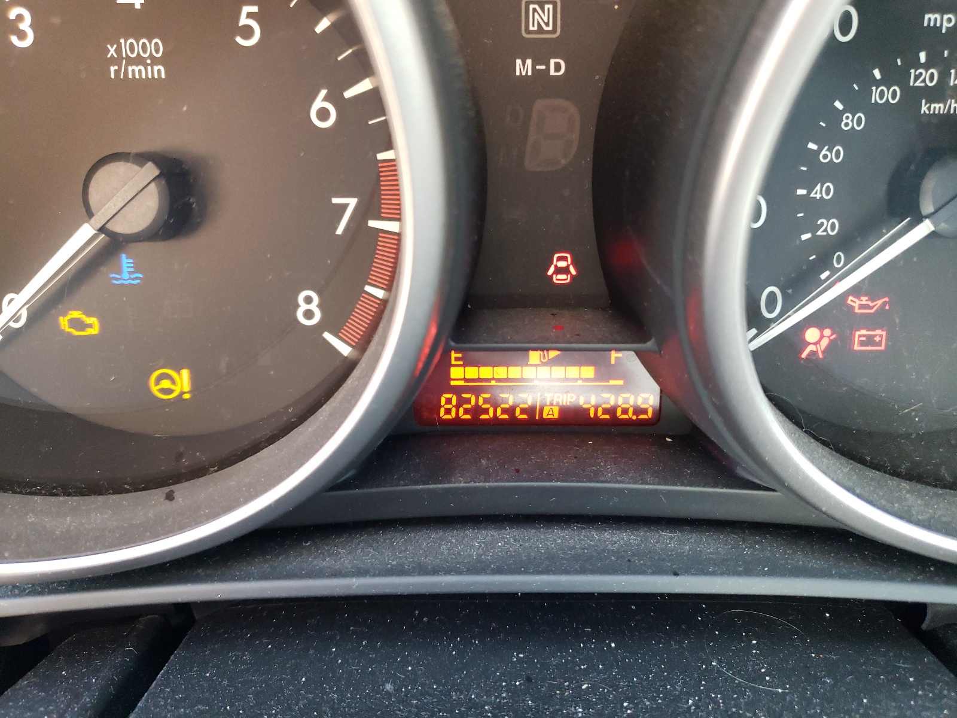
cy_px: 359
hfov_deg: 67.3
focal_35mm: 26
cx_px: 478
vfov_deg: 53.1
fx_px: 719
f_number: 1.5
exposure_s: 1/60.2
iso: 265
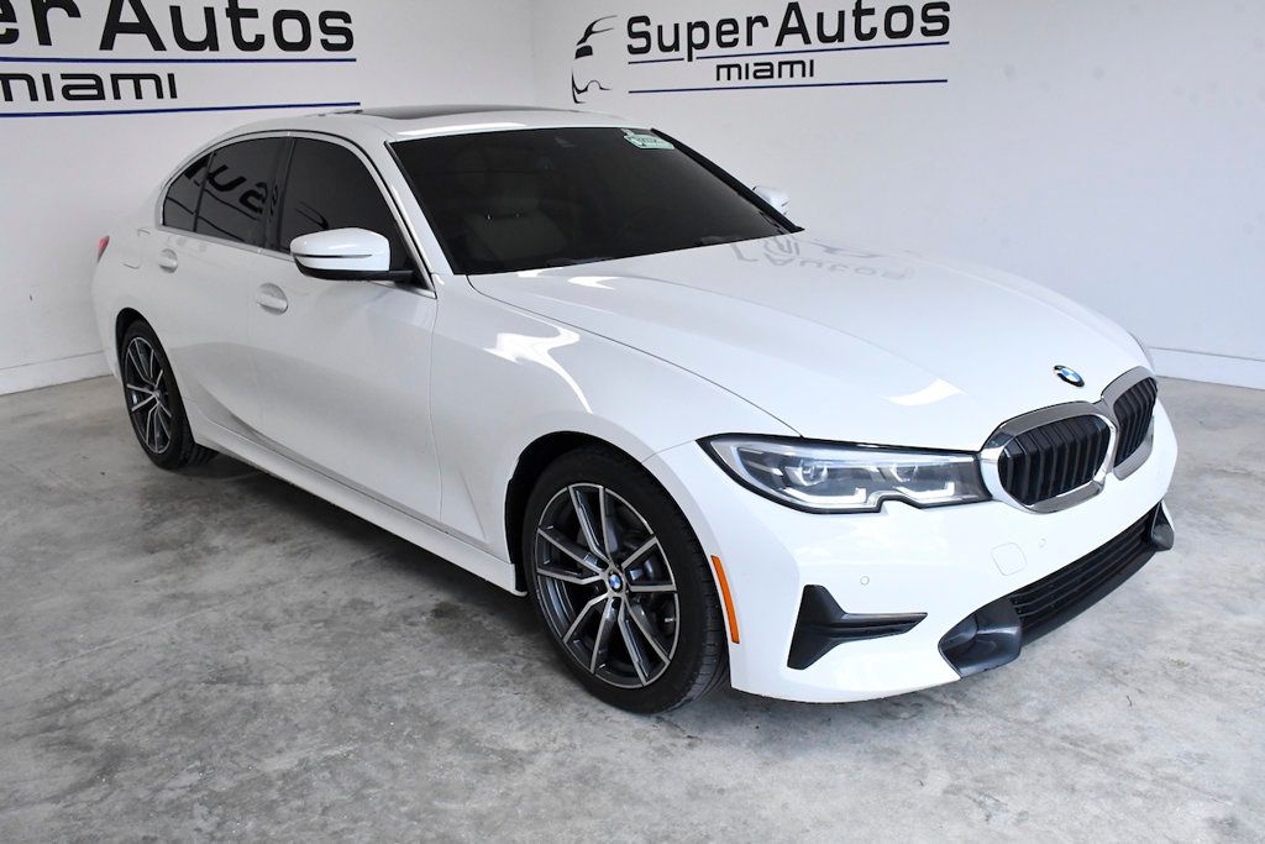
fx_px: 1160
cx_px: 632
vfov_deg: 40.0
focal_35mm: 33
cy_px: 422
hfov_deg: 57.2
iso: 2500
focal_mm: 22
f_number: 11
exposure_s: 1/500
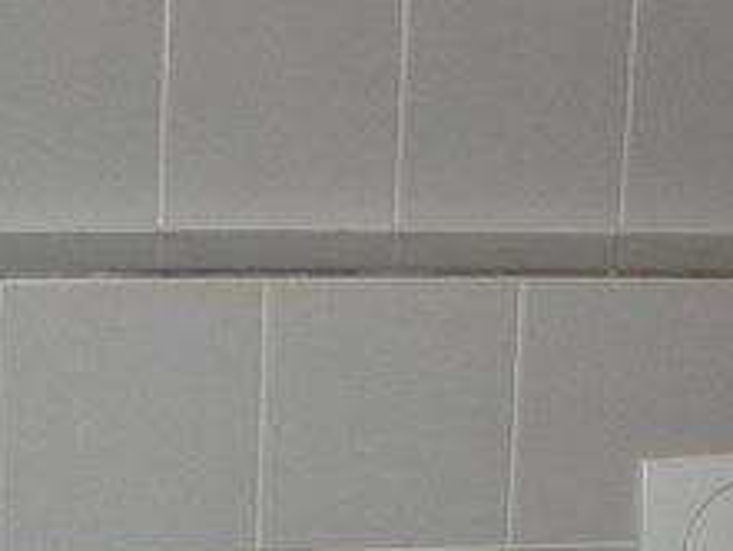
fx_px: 3432
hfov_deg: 12.1
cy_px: 956
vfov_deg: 8.8
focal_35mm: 162
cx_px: 100
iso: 95
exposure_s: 1/60.1
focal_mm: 5.8
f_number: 3
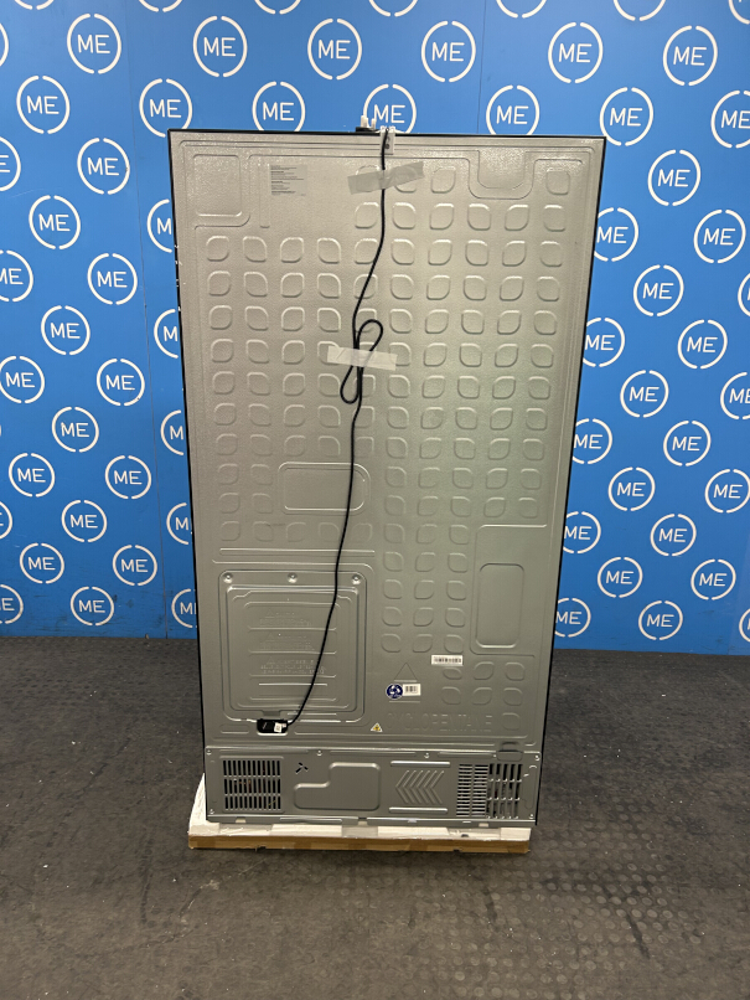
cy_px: 500
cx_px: 375
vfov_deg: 67.3
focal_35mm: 26
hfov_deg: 53.1
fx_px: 751
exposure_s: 1/50
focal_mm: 5.7
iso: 80
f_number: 1.5
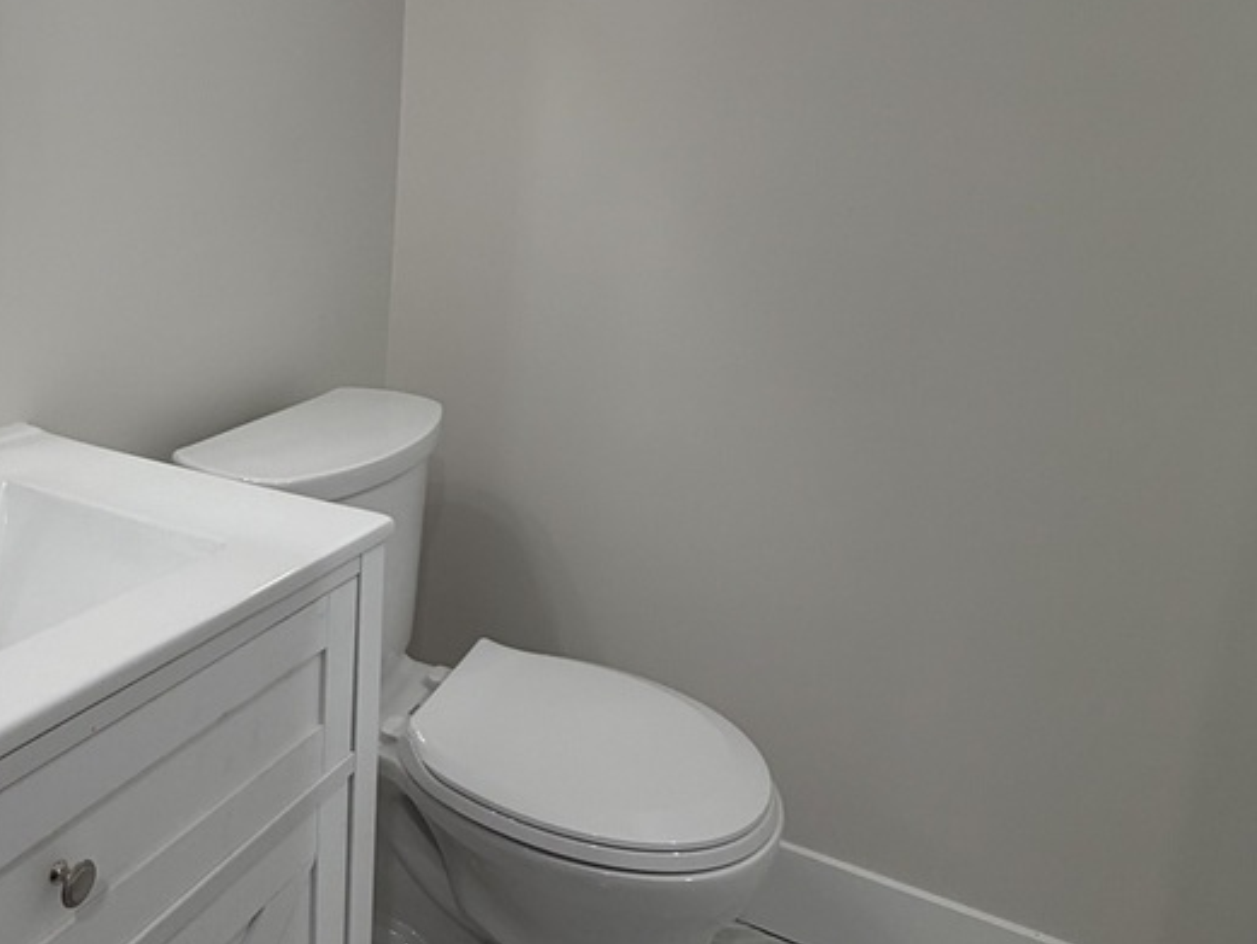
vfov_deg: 47.7
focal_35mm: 29
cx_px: 304
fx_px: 1053
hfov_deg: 58.2
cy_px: 340
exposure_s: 1/120
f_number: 2.2
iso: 160
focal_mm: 2.22
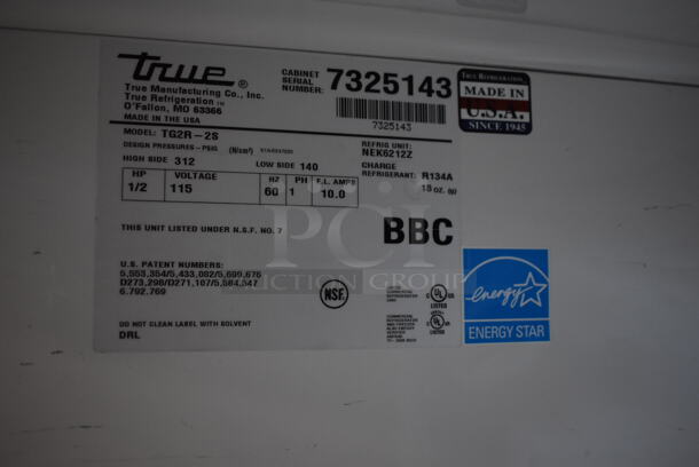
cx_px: 350
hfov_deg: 46.4
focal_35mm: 42
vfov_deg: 32.0
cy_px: 234
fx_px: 816
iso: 2000
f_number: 4.2
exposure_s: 1/60
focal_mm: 28
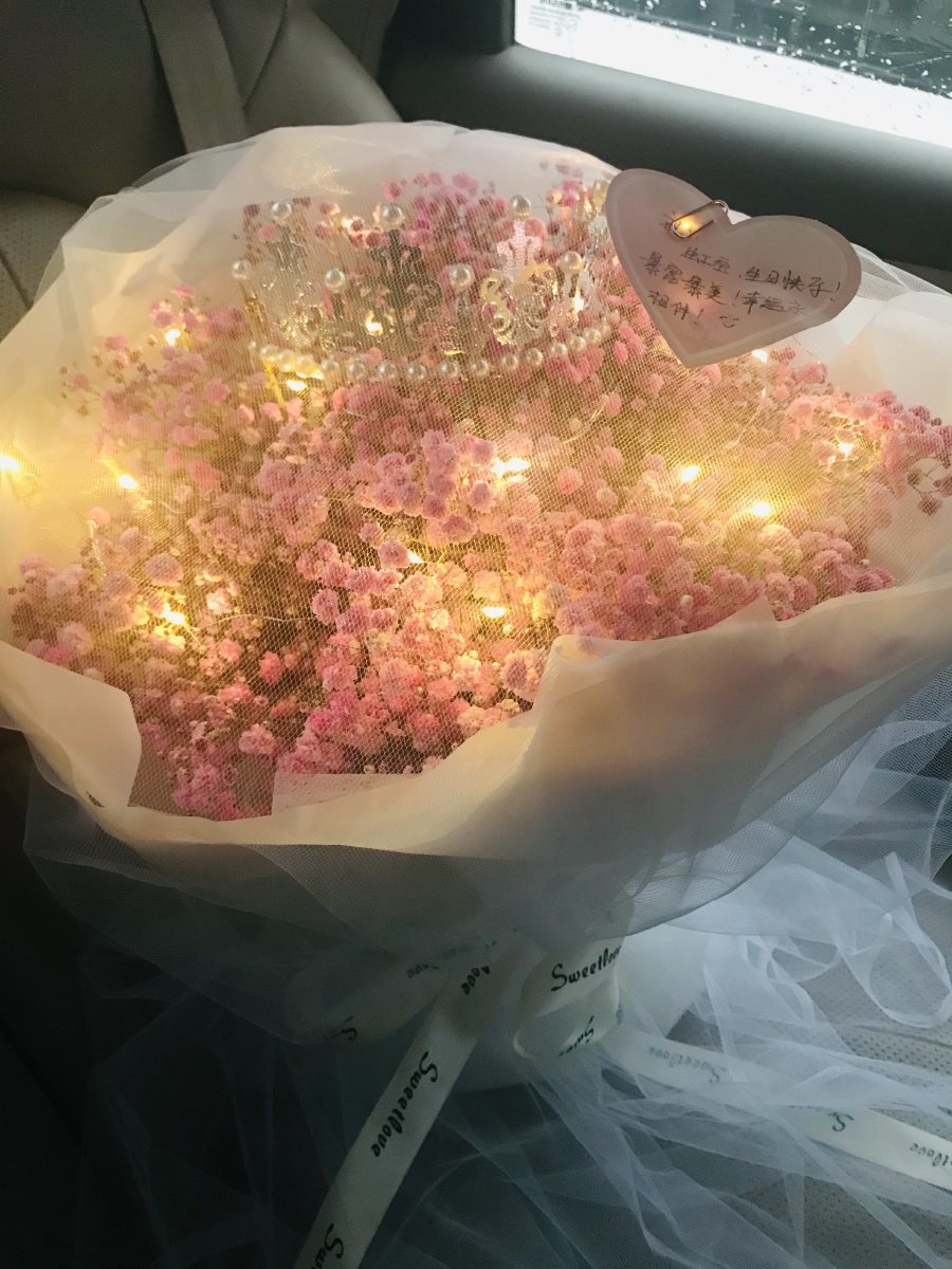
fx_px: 1027
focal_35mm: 28
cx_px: 476
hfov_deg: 49.7
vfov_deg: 63.4
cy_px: 634
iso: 80
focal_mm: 3.99
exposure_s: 1/17
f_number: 1.8
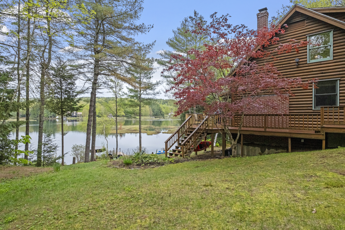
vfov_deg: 64.6
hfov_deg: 86.9
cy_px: 115
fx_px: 182
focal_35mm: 19
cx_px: 172
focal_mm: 12.6
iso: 1250
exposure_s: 1/1000
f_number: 9
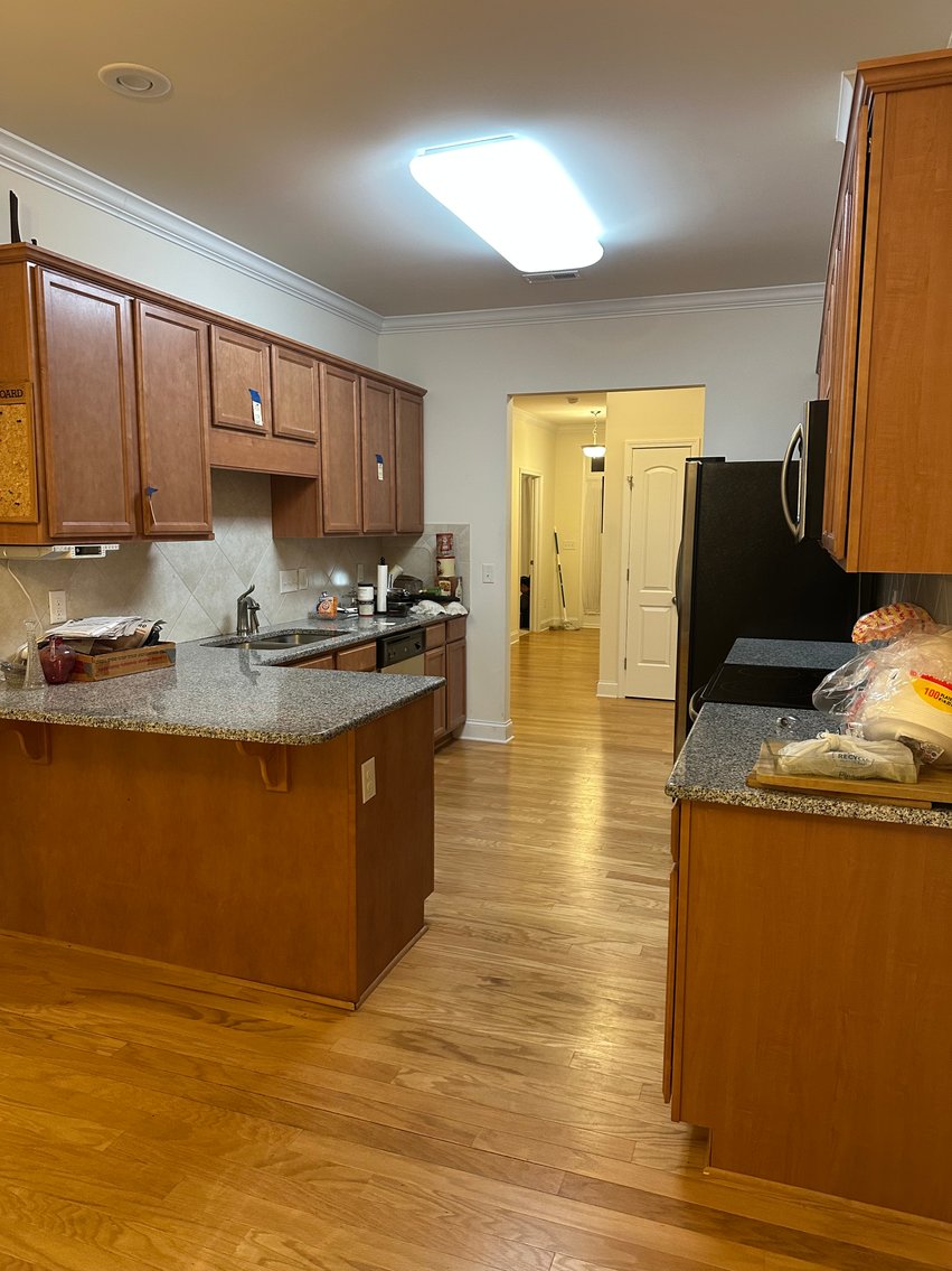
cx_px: 476
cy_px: 636
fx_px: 880
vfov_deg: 71.6
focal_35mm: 24
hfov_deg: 56.8
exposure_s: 1/60
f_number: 1.78
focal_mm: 6.86
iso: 320
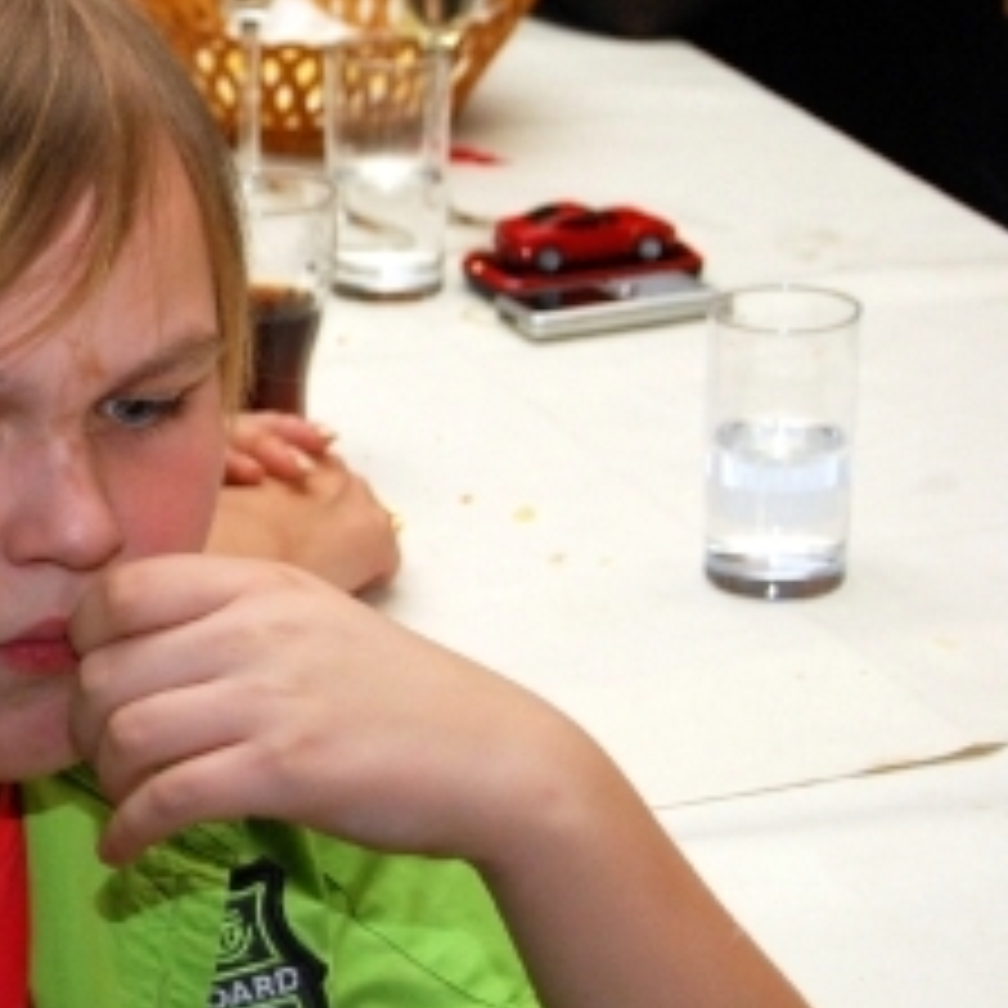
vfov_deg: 10.6
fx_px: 5403
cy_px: 344
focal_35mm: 164
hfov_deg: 10.4
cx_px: -324
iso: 900
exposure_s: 1/60
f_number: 5.6
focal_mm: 48
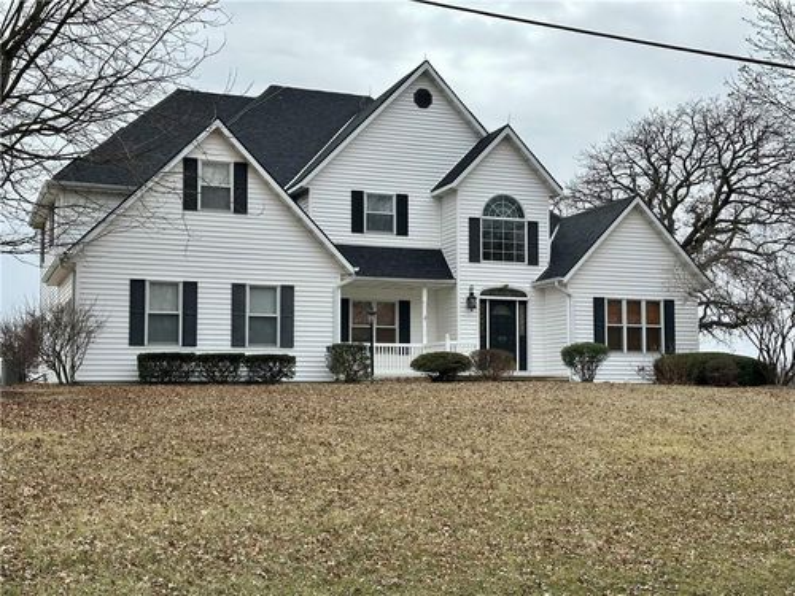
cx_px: 398
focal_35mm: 48
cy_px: 298
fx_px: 1102
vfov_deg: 30.3
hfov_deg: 39.7
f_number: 1.78
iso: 64
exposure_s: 1/1695
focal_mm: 6.86
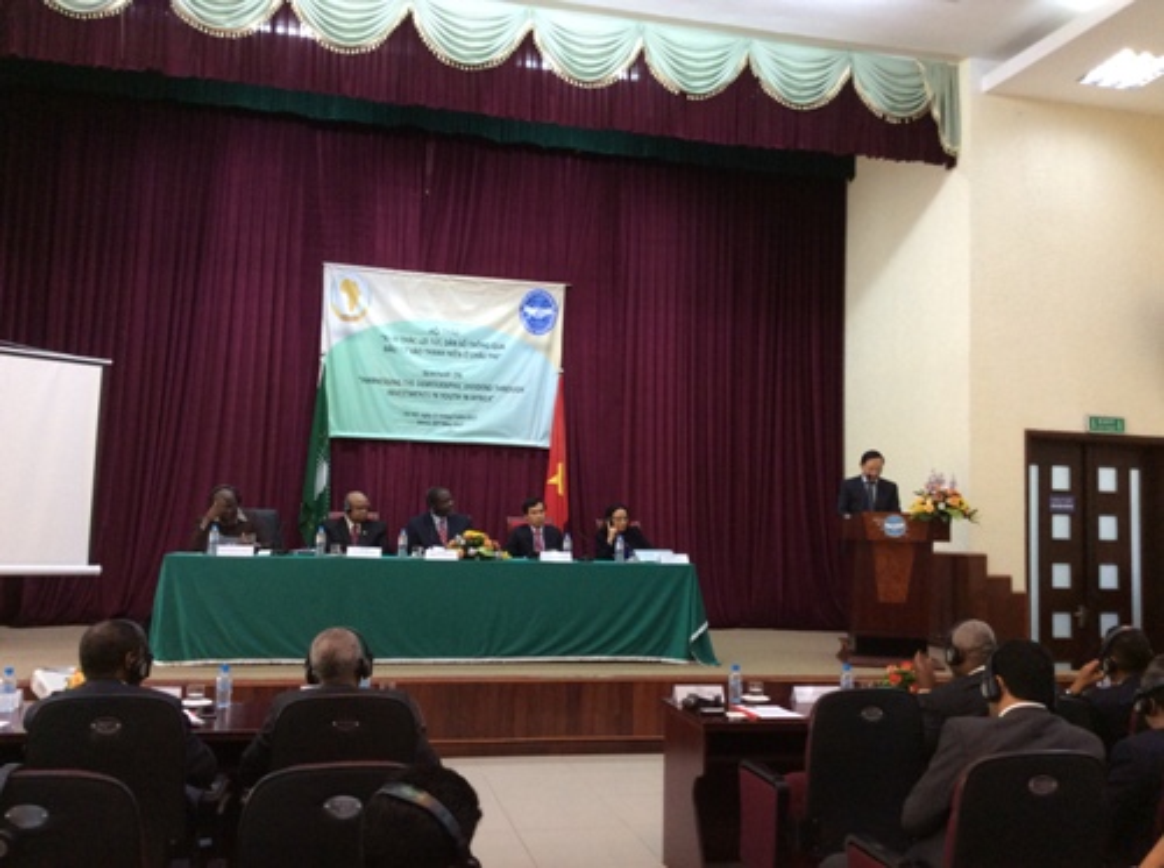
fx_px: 1074
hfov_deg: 56.9
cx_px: 582
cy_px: 434
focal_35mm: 32
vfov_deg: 44.0
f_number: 2.4
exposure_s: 1/25
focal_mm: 3.3
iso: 125
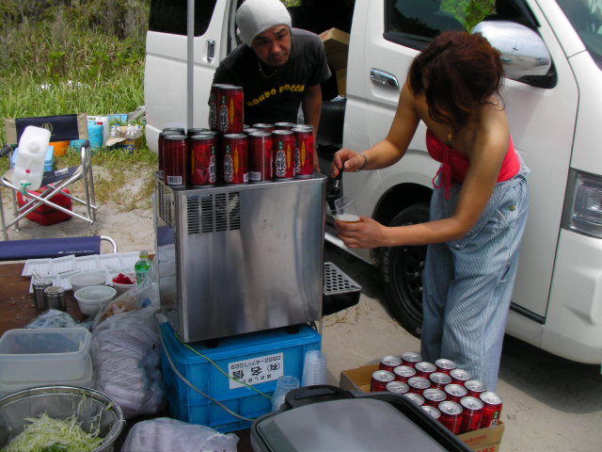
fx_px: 661
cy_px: 226
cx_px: 301
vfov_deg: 37.7
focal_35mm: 38
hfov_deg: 49.0
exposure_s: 1/320
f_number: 4.5
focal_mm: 6.3
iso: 50
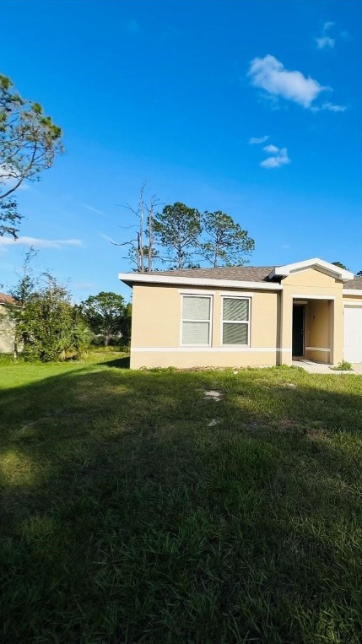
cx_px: 327
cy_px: 322
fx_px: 324
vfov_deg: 89.6
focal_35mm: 19
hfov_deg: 51.4
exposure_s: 1/2053
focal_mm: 1.57
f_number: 1.8
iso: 32
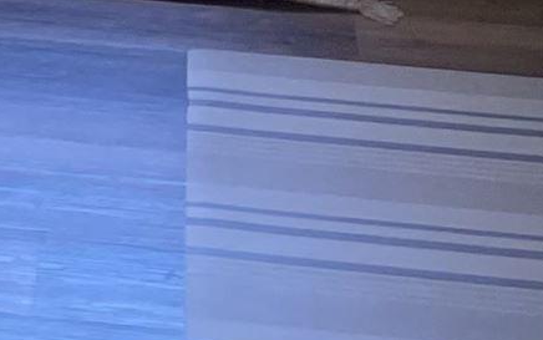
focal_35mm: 194
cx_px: -524
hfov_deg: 10.0
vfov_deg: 5.9
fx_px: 2872
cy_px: -918
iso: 80
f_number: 1.6
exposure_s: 1/60
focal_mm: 4.2
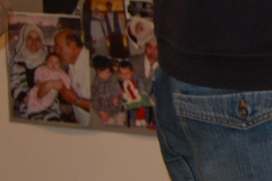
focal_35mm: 165
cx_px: 548
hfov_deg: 11.2
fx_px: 1246
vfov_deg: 8.2
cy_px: -48
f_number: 3.8
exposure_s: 1/60
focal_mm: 20
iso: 400
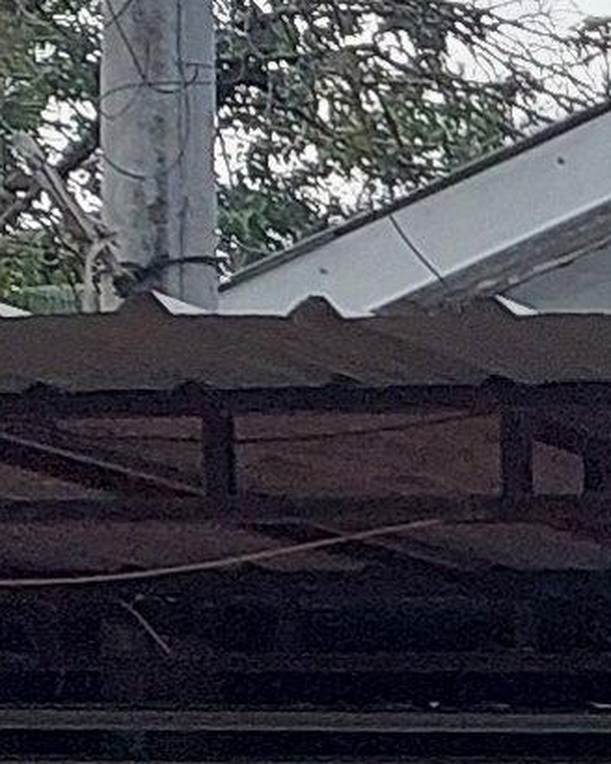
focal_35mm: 219
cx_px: 2096
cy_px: 1541
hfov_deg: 6.3
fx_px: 4950
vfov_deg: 8.4
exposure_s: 1/197
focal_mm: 5.06
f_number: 1.8
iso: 25
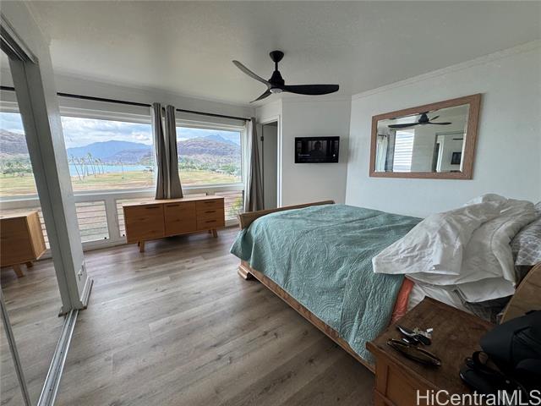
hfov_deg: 102.1
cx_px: 270
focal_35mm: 14
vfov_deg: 85.7
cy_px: 203
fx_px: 219
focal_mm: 2.22
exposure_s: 1/131
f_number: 2.2
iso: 40
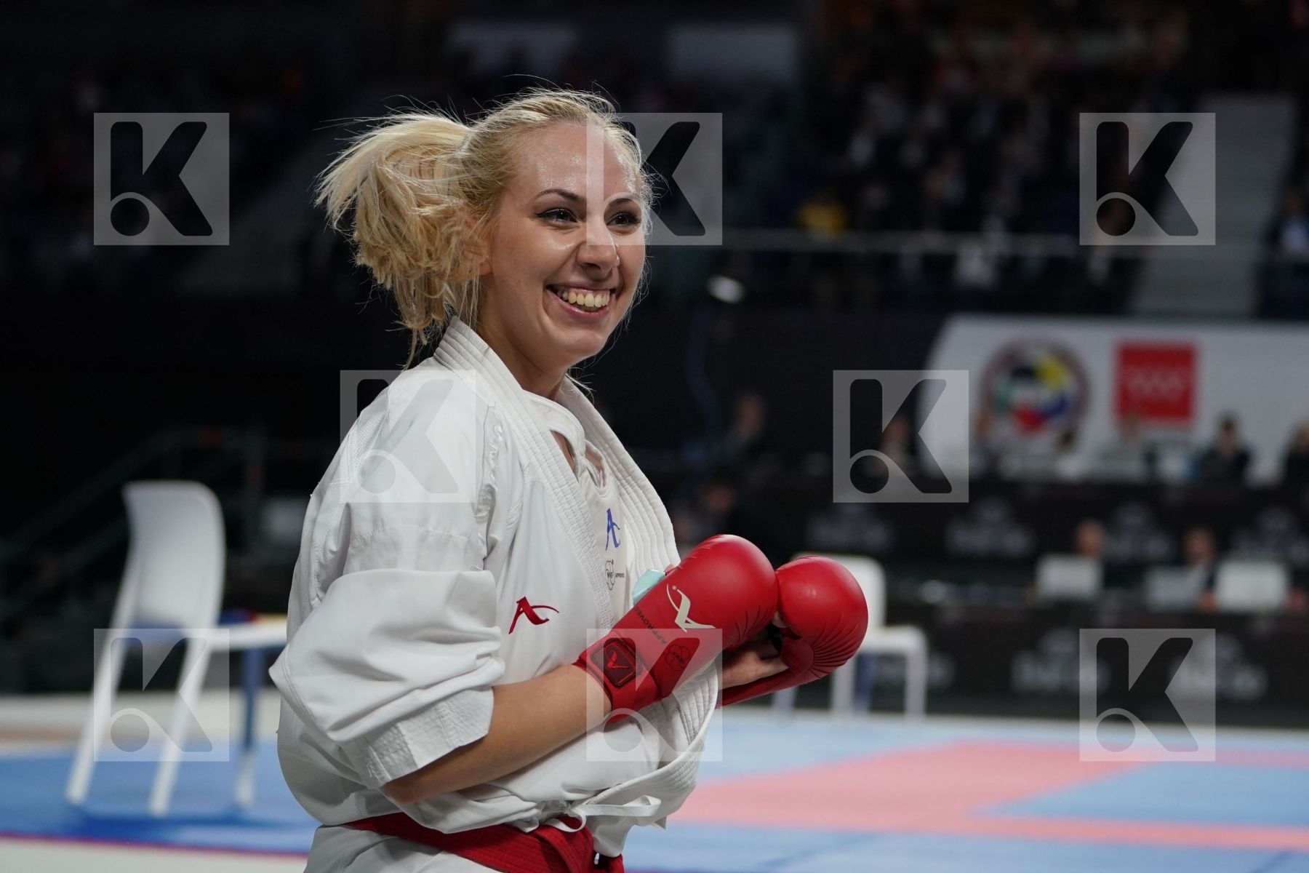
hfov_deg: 19.5
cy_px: 436
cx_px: 654
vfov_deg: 13.0
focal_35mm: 105
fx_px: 3818
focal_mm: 70
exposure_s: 1/1000
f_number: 2.8
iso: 1600
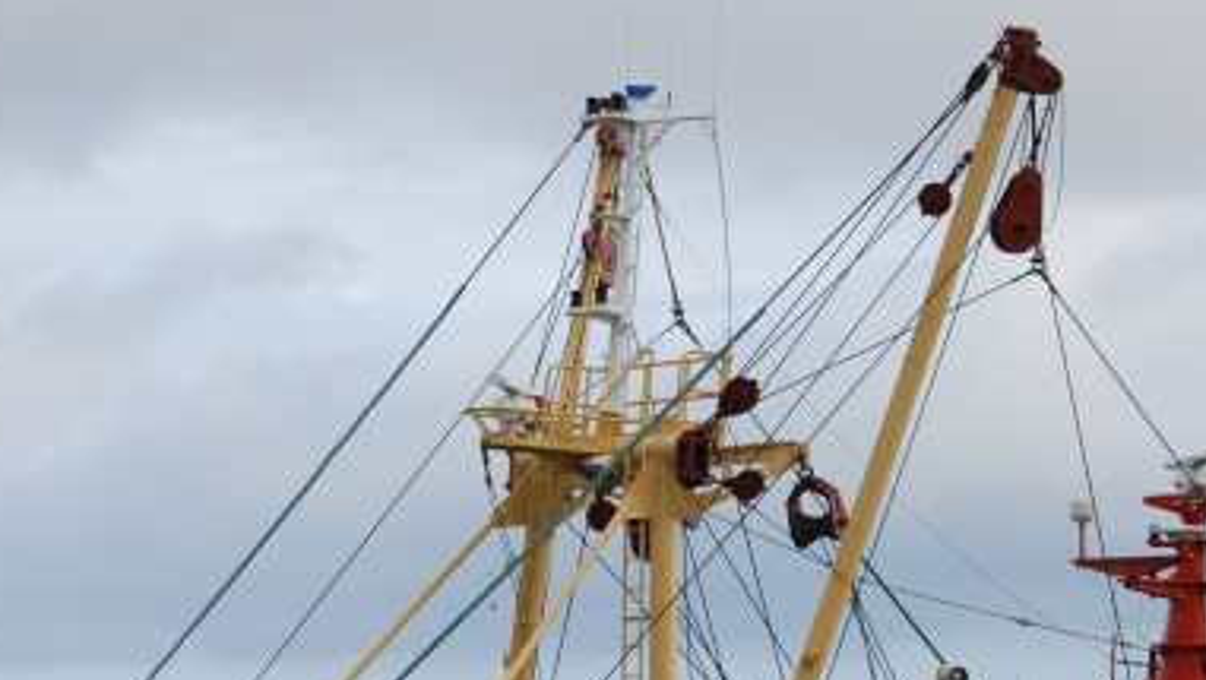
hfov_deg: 10.9
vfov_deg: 6.1
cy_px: 686
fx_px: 6337
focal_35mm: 198
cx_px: 813
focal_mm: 60
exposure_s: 1/500
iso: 200
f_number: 5.6
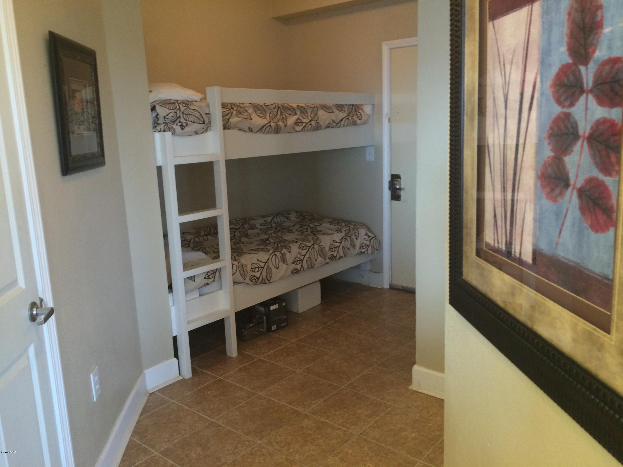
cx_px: 312
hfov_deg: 61.7
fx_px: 522
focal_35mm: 29
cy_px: 234
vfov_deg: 48.2
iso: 200
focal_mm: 4.15
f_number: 2.2
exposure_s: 1/30
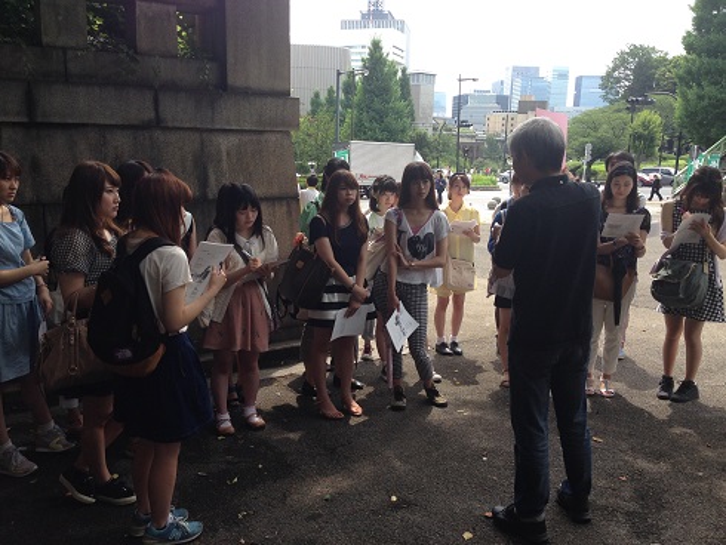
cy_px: 272
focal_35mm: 33
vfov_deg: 43.0
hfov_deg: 55.3
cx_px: 363
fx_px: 692
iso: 50
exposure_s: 1/347
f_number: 2.4
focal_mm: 4.12
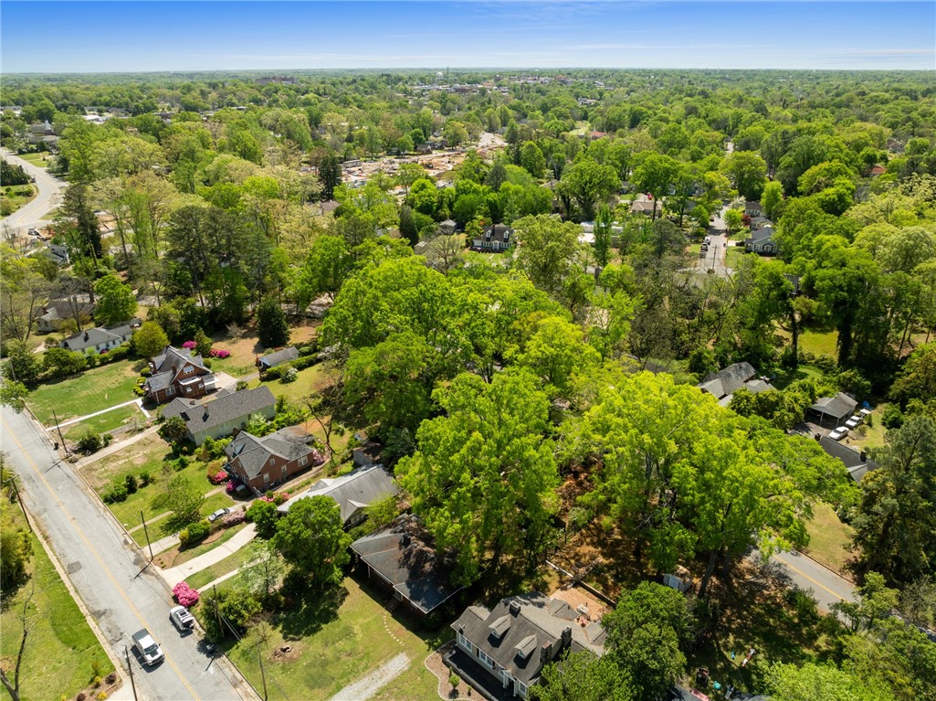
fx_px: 648
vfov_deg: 56.7
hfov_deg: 71.6
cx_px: 468
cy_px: 350
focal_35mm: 24
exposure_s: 1/60
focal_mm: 12.29
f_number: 4.5
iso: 100
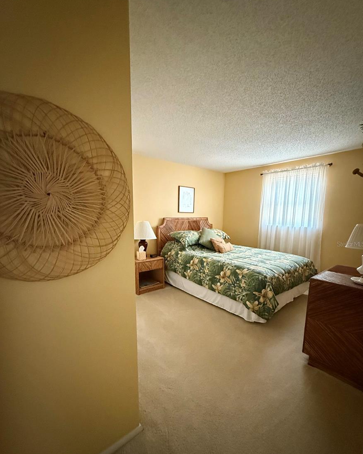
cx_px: 180
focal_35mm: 15
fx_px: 201
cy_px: 244
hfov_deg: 84.1
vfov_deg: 96.6
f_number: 2.2
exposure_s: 1/60
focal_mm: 2.22
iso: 1250
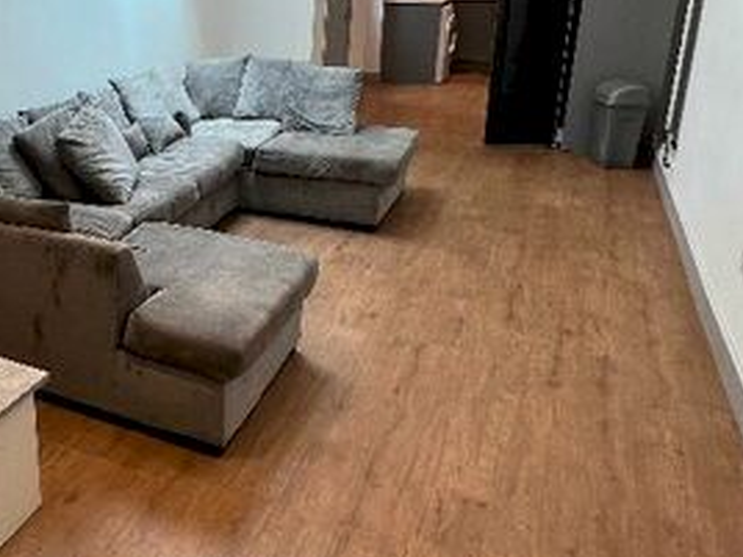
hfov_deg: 50.0
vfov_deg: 41.1
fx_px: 730
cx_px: 125
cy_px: 173
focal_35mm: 34
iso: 50
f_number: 1.8
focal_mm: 1.57
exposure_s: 1/100
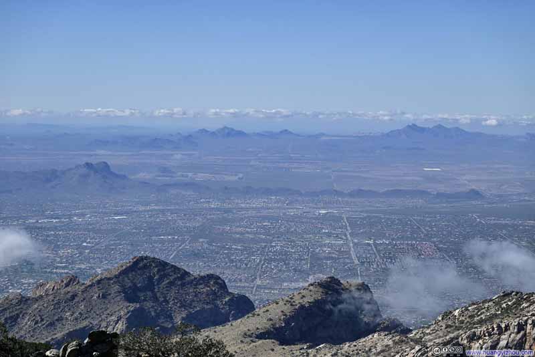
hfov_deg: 20.4
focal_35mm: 100
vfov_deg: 13.7
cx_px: 268
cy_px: 178
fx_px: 1487
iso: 100
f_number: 6.3
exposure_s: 1/1600
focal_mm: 100
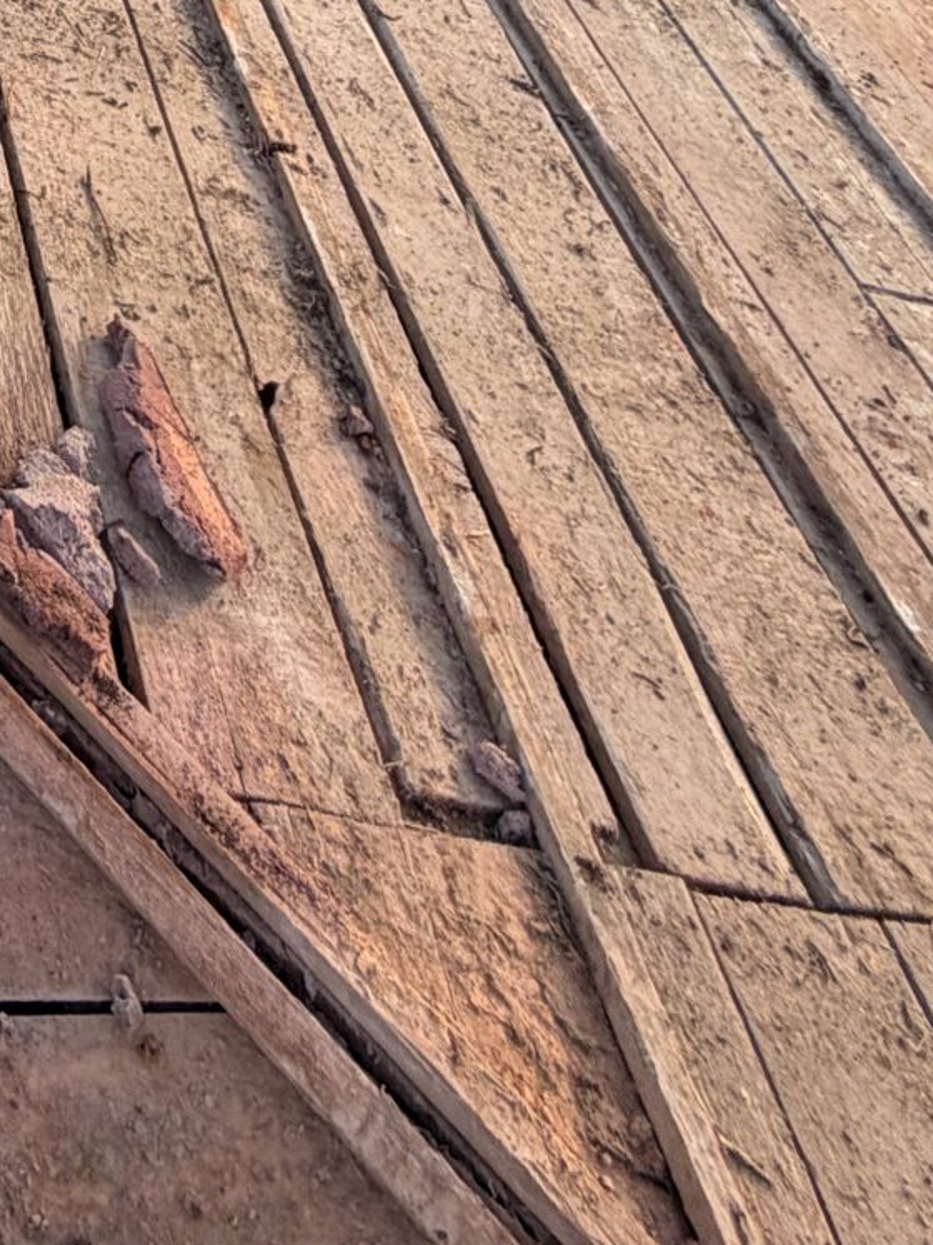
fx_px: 1725
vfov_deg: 27.4
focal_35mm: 48
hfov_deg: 24.6
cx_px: -400
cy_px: -627
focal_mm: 2.22
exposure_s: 1/225
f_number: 2.2
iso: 40
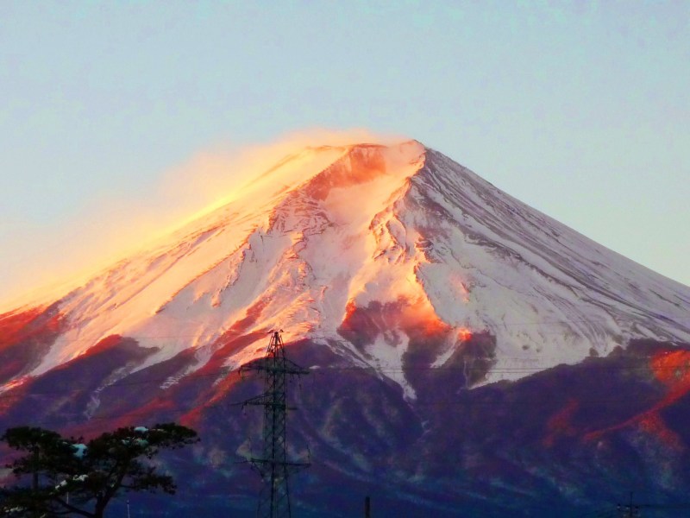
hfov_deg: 12.3
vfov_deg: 9.3
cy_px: 259
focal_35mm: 160
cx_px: 345
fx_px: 3189
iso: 250
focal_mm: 16.5
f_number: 5.1
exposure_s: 1/125
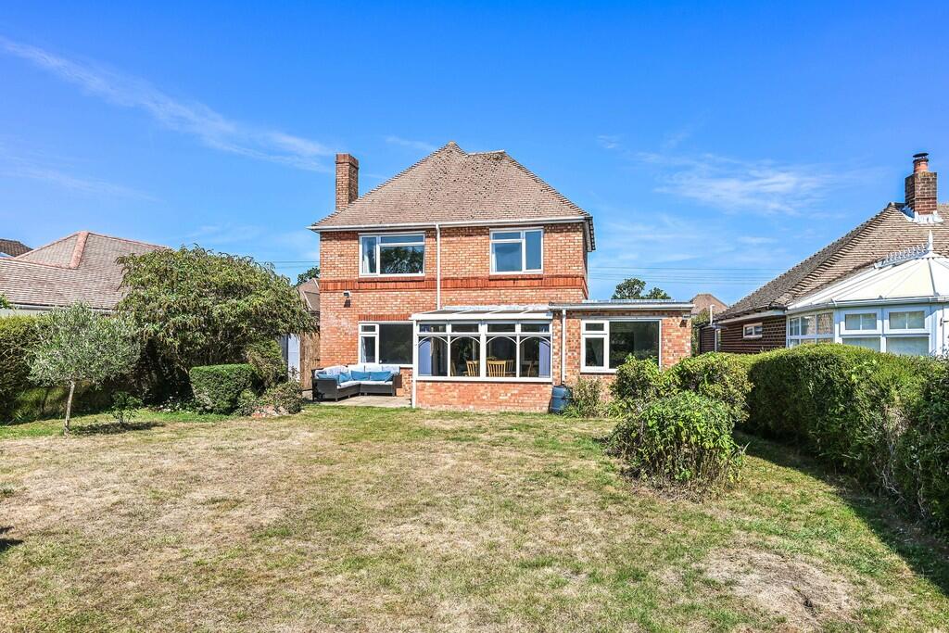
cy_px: 316
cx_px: 474
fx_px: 593
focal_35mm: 22
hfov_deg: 77.3
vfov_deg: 56.2
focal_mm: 22.5
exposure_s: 1/200
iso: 100
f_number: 9
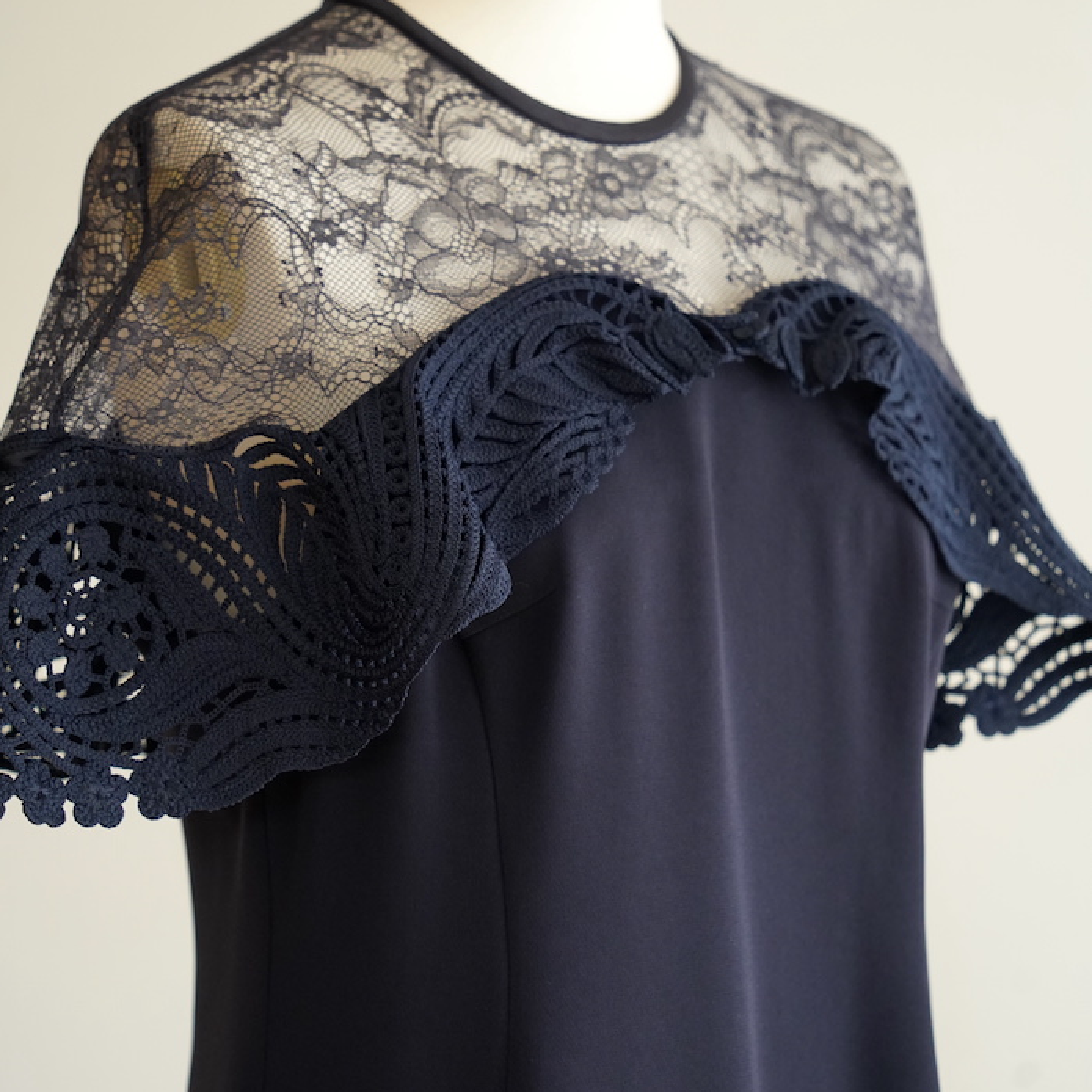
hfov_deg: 13.7
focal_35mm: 127
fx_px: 4533
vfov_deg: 13.7
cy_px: 518
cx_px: 548
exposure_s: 1/100
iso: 3200
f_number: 4.5
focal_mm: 99
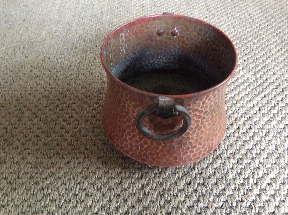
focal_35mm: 32
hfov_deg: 56.9
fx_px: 266
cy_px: 108
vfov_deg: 44.1
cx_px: 144
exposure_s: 1/20
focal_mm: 3.3
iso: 250
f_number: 2.4
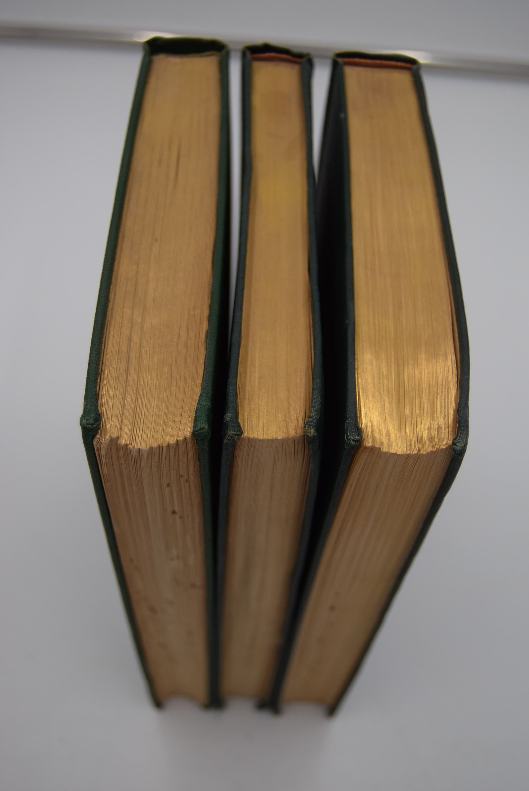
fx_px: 990
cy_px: 396
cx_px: 264
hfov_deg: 29.9
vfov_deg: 43.6
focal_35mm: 45
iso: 450
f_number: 4.2
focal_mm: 30
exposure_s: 1/1000
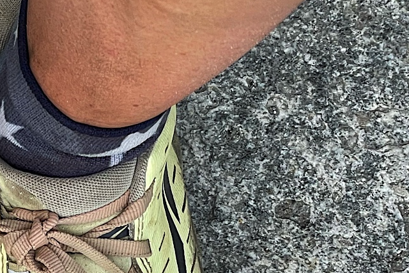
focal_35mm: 173
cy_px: 360
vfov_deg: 7.8
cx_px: -165
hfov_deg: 11.5
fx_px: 1966
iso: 25
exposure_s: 1/378
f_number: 2
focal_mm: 6
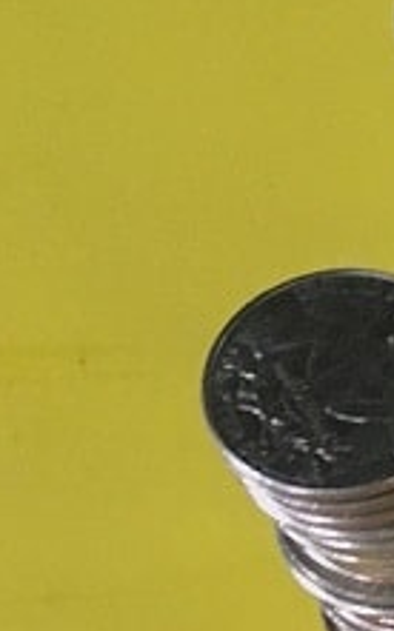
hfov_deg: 7.8
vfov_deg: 14.4
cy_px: 834
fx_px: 2390
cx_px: 1308
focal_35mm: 139
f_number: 2.2
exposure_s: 1/30
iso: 250
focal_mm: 4.15
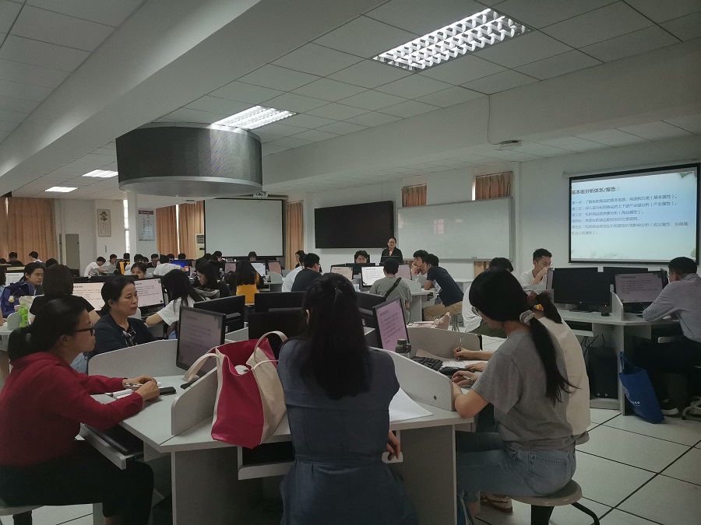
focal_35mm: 26
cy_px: 262
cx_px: 350
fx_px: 527
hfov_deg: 67.3
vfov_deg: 53.1
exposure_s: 1/100
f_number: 2.4
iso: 250
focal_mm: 4.75
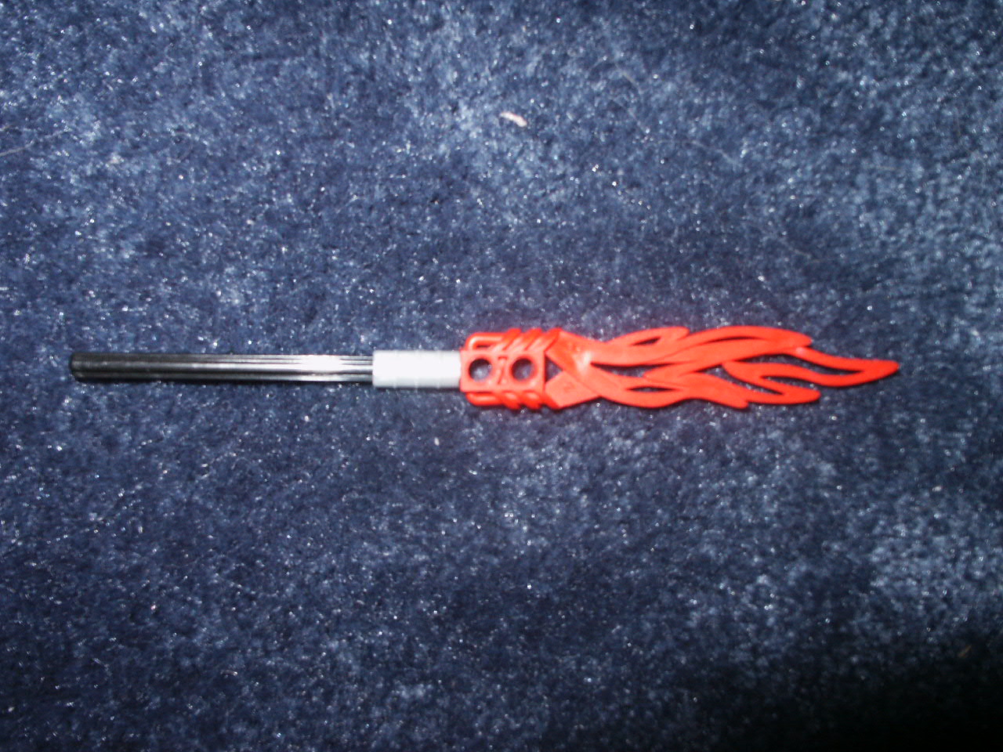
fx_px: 1014
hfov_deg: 52.6
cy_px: 376
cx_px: 502
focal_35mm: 35
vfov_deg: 40.7
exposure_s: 1/45
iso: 200
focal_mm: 7.18
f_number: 6.7
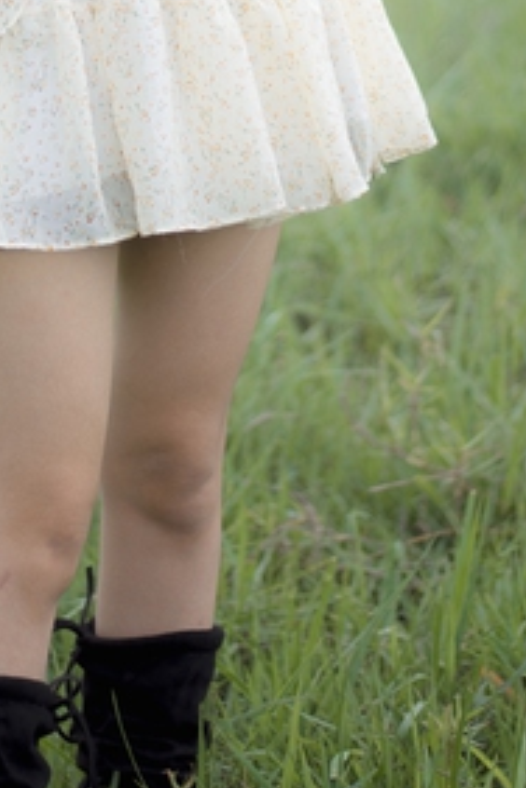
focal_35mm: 170
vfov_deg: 11.7
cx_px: 87
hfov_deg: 8.1
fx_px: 3726
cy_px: -253
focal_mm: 50
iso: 100
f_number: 2
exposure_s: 1/1000
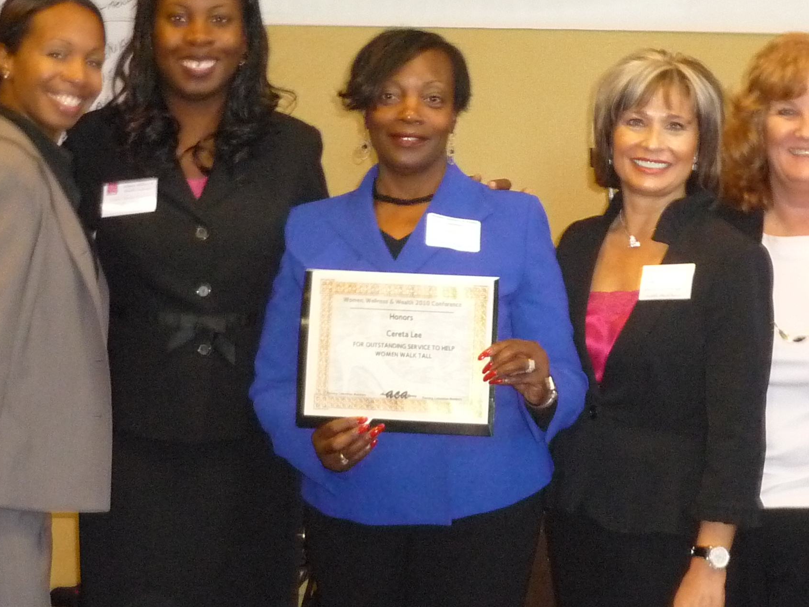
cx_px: 517
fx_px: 1986
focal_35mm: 85
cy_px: 203
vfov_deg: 17.3
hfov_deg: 23.0
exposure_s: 1/30
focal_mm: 7.2
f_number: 3
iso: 500
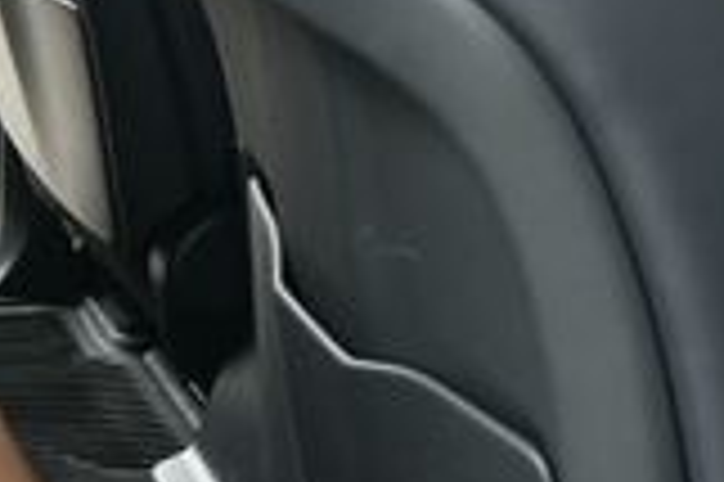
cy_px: 32
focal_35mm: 119
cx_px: -364
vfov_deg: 11.4
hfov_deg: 15.8
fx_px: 2391
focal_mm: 20
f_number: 4.5
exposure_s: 1/160
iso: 100
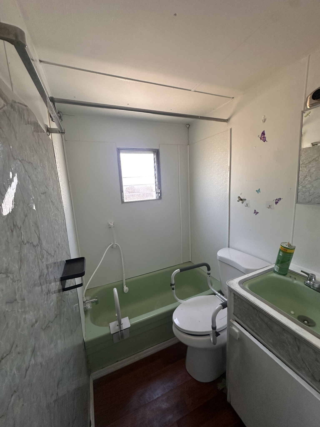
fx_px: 173
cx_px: 160
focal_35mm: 14
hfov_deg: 85.7
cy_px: 214
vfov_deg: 102.1
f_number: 2.2
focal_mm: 2.22
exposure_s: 1/99
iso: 125
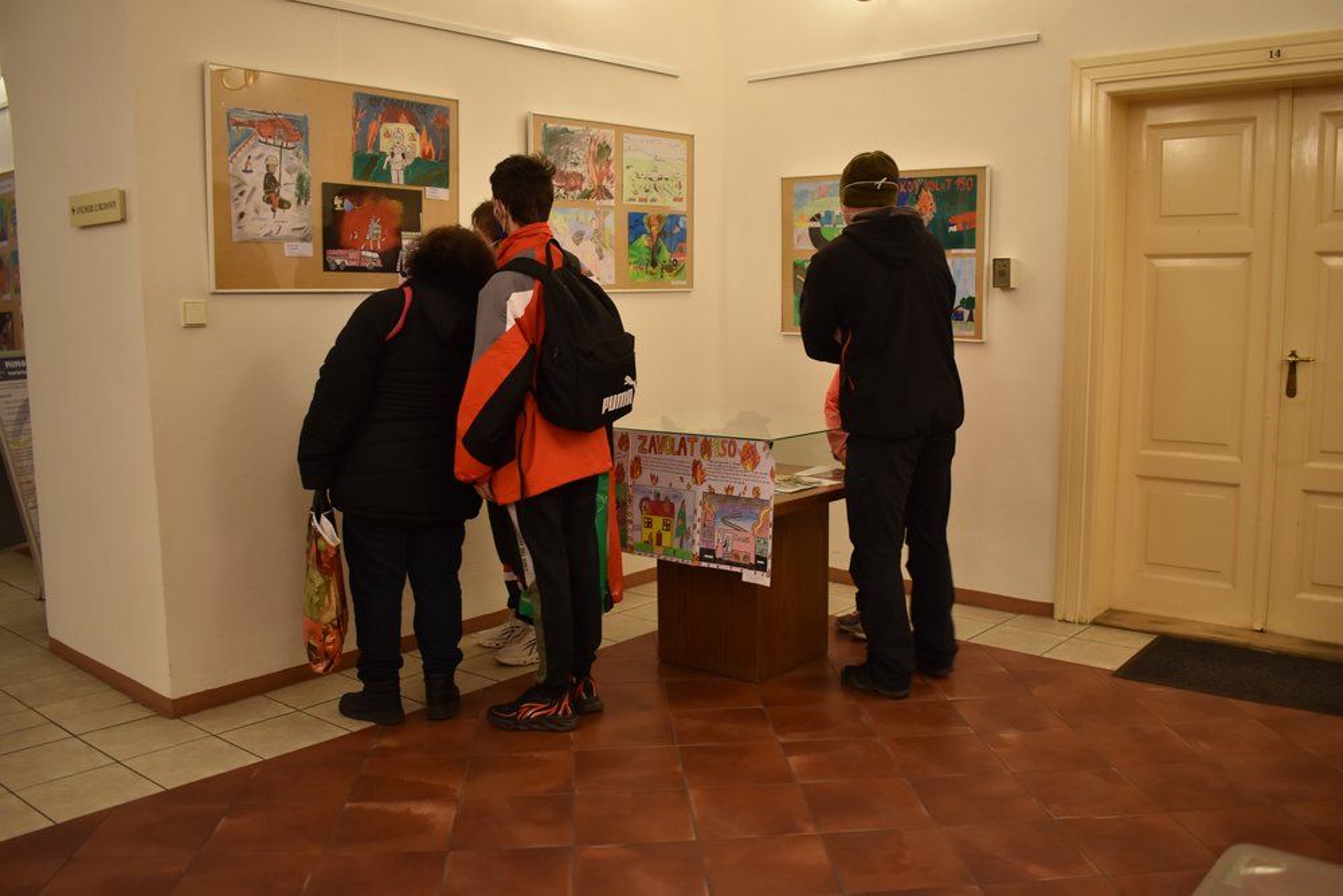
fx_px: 1175
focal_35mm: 32
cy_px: 448
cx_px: 672
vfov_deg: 41.7
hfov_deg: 59.5
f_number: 3.8
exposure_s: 1/30
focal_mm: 21
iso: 560
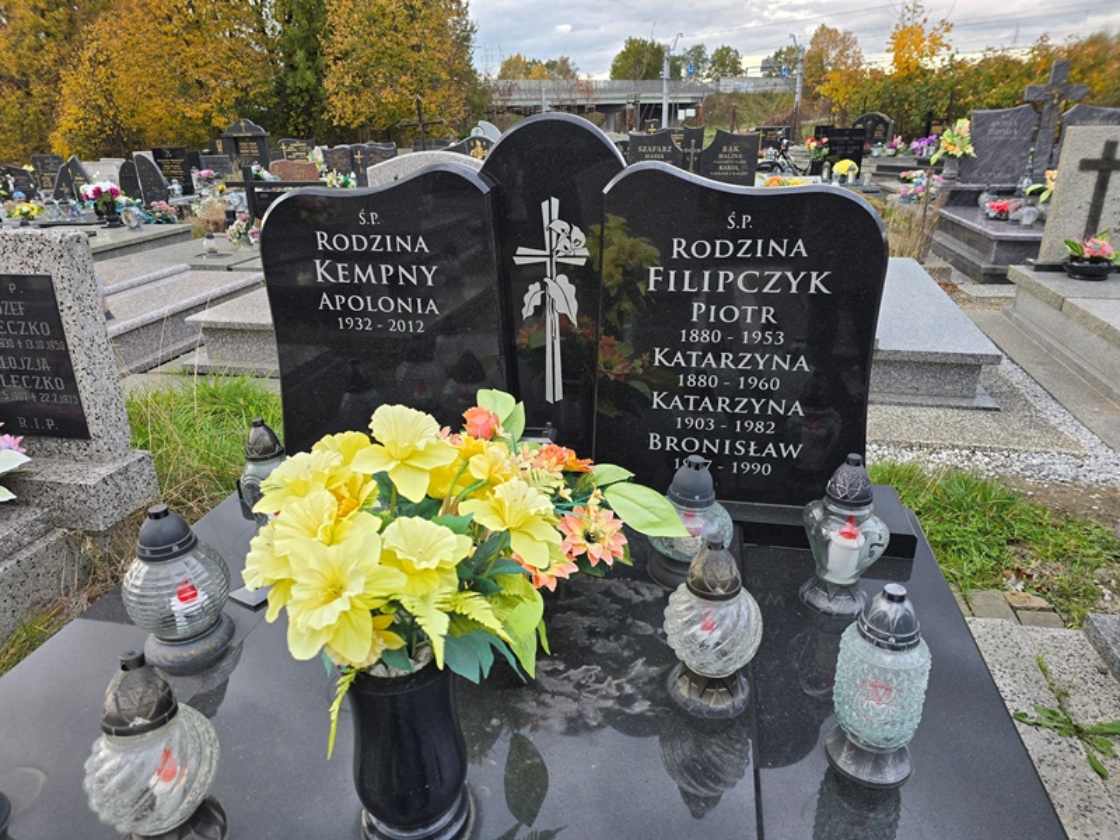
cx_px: 560
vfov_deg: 58.9
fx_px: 744
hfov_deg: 73.9
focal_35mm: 23
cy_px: 420
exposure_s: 1/180
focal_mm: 6.3
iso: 50
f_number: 1.7
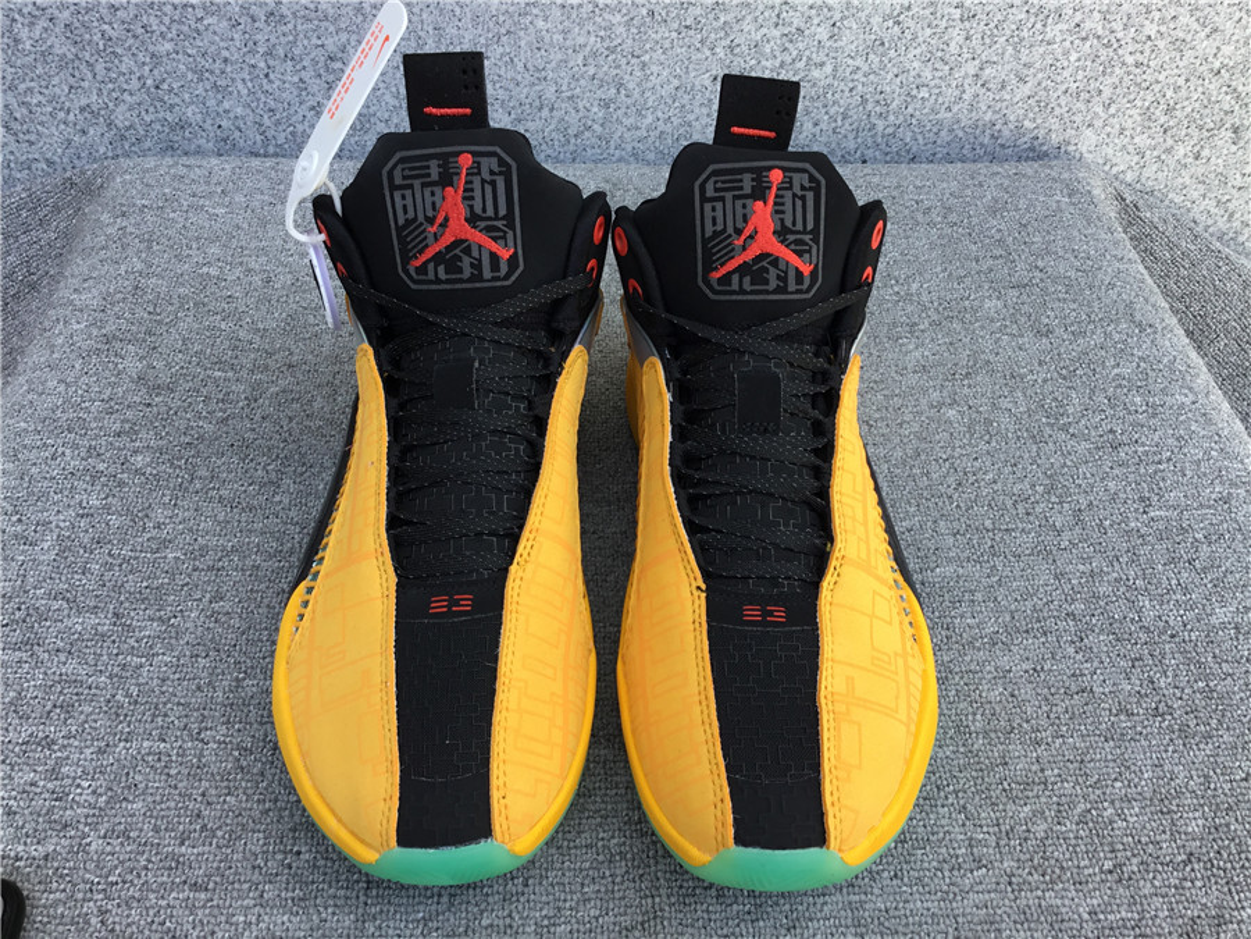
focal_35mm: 31
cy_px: 470
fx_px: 1120
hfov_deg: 58.4
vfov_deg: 45.4
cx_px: 626
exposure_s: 1/176
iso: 25
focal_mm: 3.3
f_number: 2.4
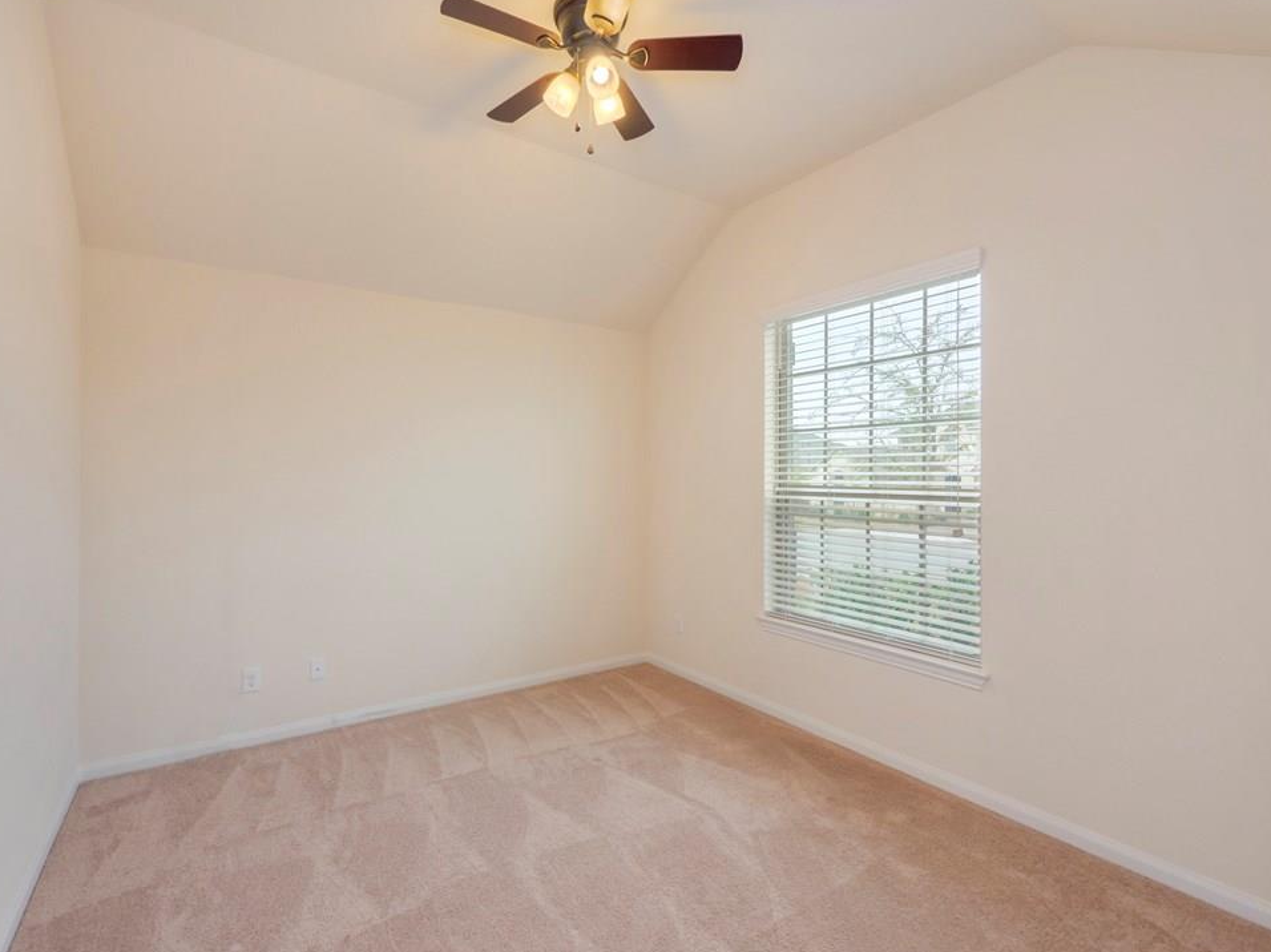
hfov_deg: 98.1
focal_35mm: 15
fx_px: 550
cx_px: 600
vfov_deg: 81.7
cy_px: 471
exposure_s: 1/15
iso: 500
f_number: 4.5
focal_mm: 7
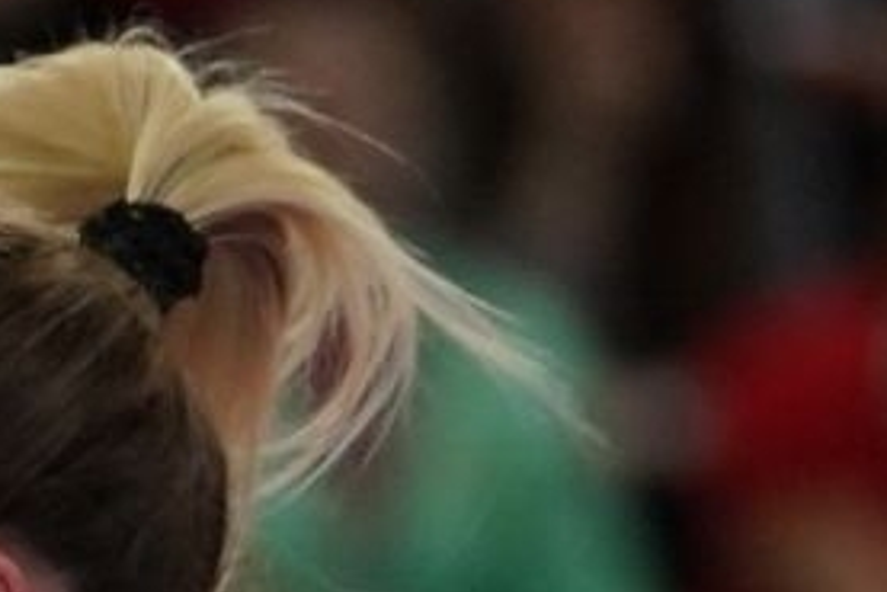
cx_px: -464
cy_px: 1411
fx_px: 42695
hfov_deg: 1.2
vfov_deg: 0.8
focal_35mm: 1732
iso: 1250
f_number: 2.8
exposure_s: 1/1000
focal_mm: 178
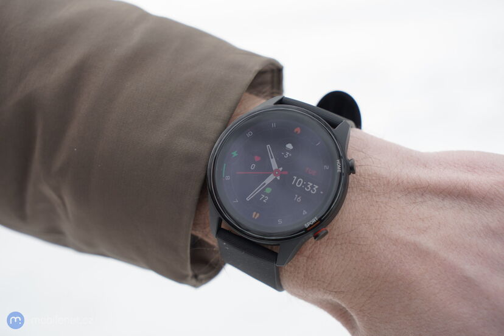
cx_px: 252
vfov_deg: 19.5
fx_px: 980
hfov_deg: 28.8
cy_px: 168
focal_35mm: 70
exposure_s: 1/160
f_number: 6.3
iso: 125
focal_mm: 70
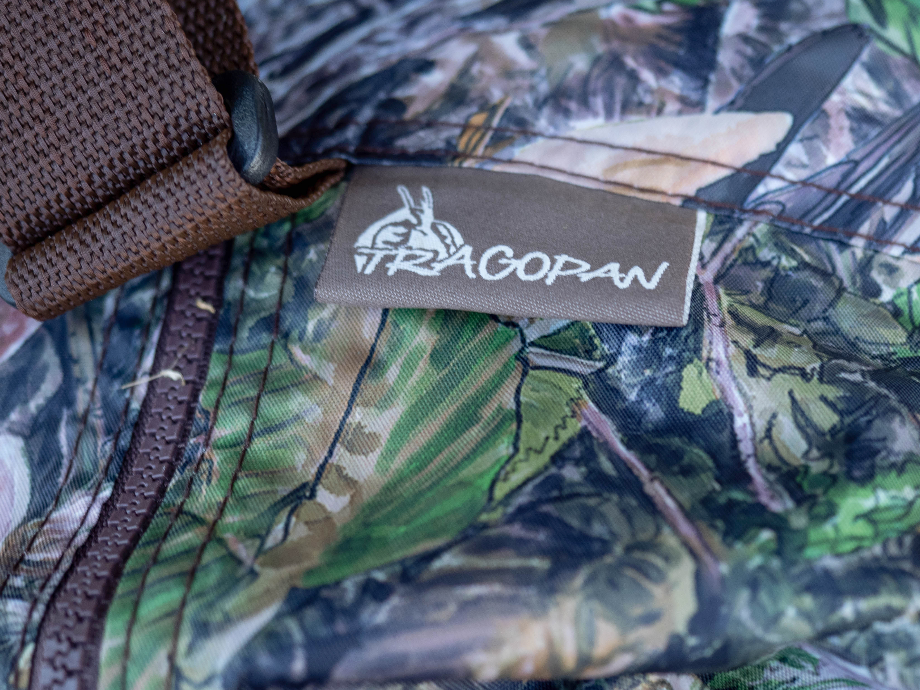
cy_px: 276
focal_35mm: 79
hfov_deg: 24.7
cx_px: 494
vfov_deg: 18.6
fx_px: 2100
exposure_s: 1/25
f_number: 2.8
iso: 200
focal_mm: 31
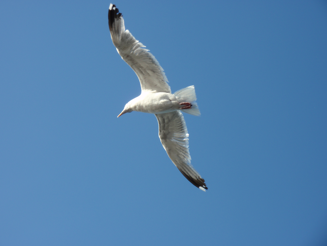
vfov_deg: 12.3
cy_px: 123
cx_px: 164
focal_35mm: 120
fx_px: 1134
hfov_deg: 16.4
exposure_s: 1/200
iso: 64
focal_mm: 21.57
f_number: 5.5
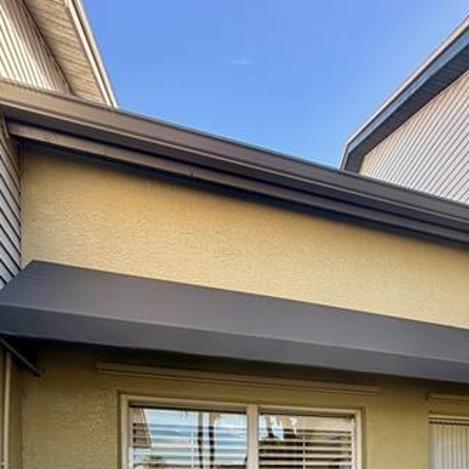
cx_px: 359
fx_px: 445
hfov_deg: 52.8
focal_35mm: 29
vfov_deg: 44.4
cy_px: 499
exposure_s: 1/161
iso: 40
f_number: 2.2
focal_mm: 2.22
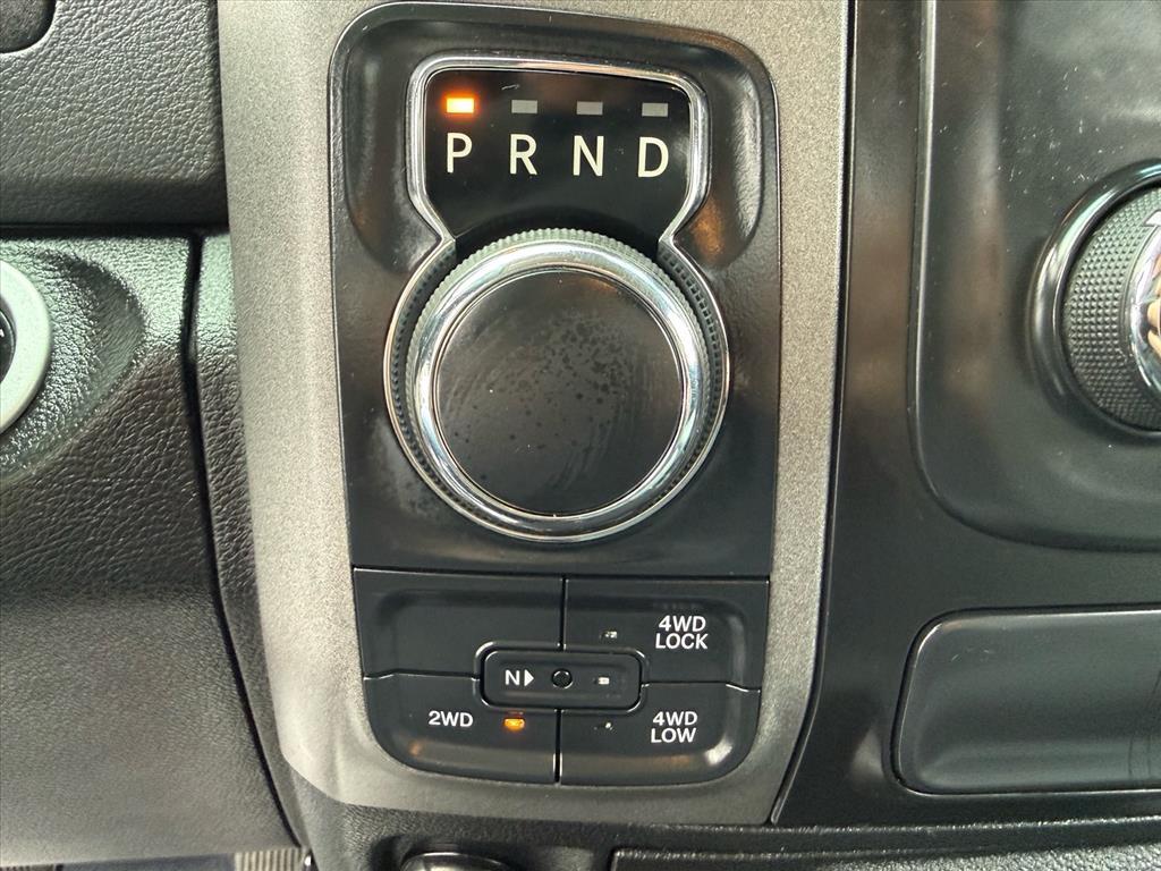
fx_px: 805
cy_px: 436
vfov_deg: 56.8
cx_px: 580
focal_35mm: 24
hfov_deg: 71.6
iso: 500
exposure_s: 1/50
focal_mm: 2.22
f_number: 2.2
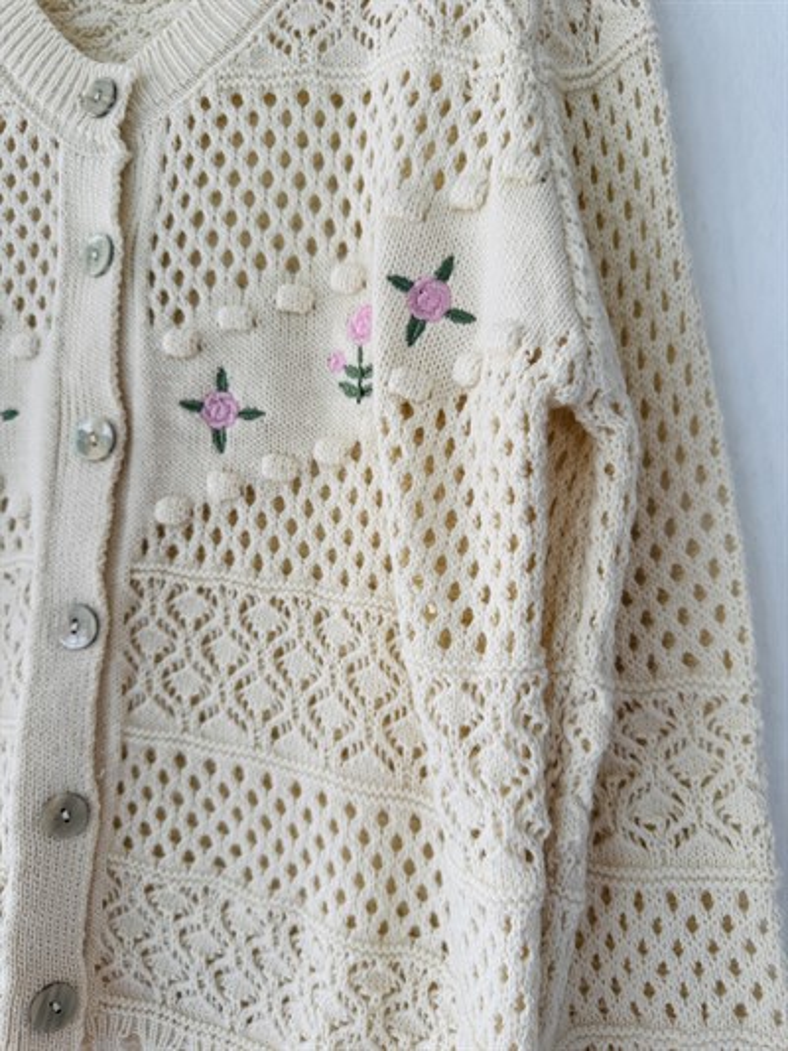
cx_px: 394
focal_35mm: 24
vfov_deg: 71.6
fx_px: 728
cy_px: 526
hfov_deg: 56.8
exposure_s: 1/267
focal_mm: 6.76
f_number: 1.78
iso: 64
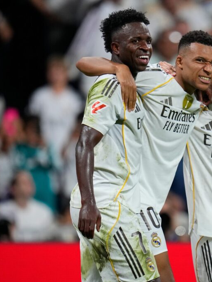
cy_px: 141
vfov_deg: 2.3
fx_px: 7086
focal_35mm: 868
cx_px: 175
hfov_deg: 1.7
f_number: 2.8
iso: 2000
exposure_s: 1/2000
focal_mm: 400
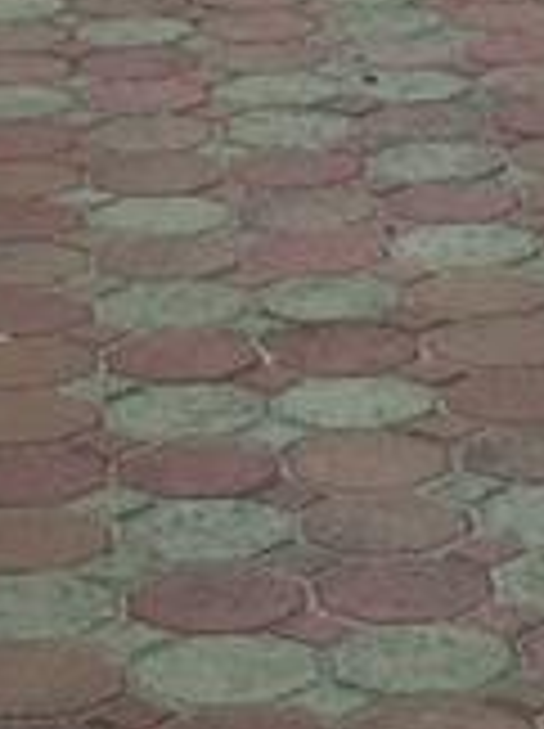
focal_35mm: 215
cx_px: 315
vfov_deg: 8.8
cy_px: -644
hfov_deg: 6.9
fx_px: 4517
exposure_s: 1/1041
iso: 32
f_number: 2.2
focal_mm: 4.15
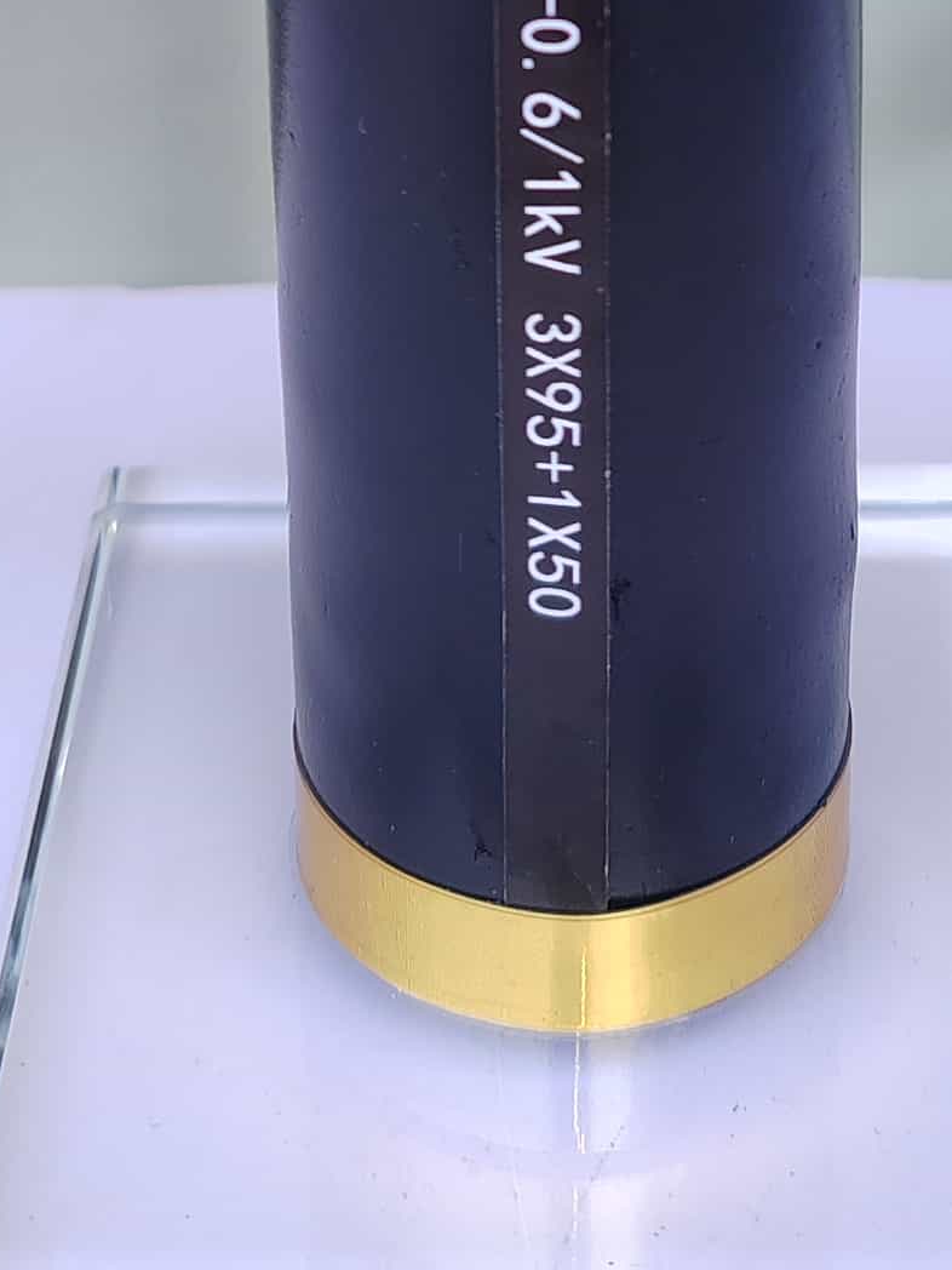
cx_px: 678
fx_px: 3447
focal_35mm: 94
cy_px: -553
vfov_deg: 18.8
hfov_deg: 15.7
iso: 125
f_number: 1.8
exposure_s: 1/100
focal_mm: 6.14
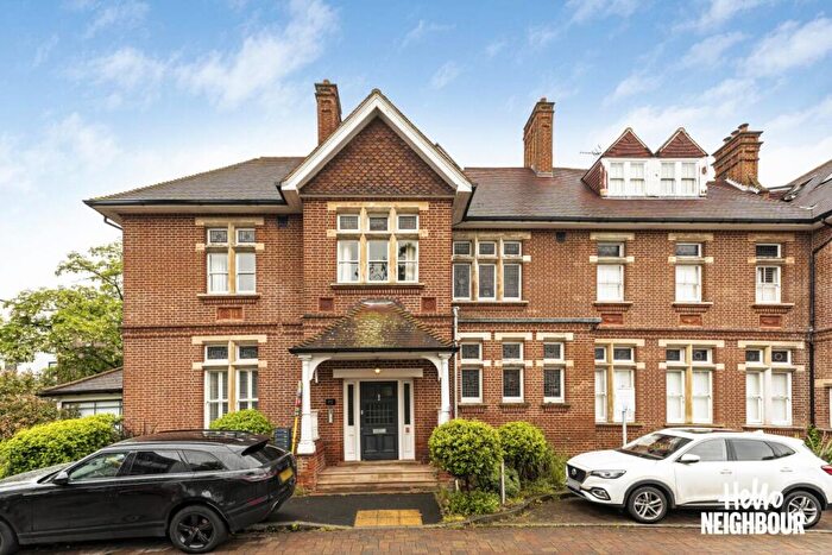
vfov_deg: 76.6
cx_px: 416
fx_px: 351
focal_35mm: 15
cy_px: 278
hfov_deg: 99.6
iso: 320
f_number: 10
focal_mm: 15.2
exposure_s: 1/80
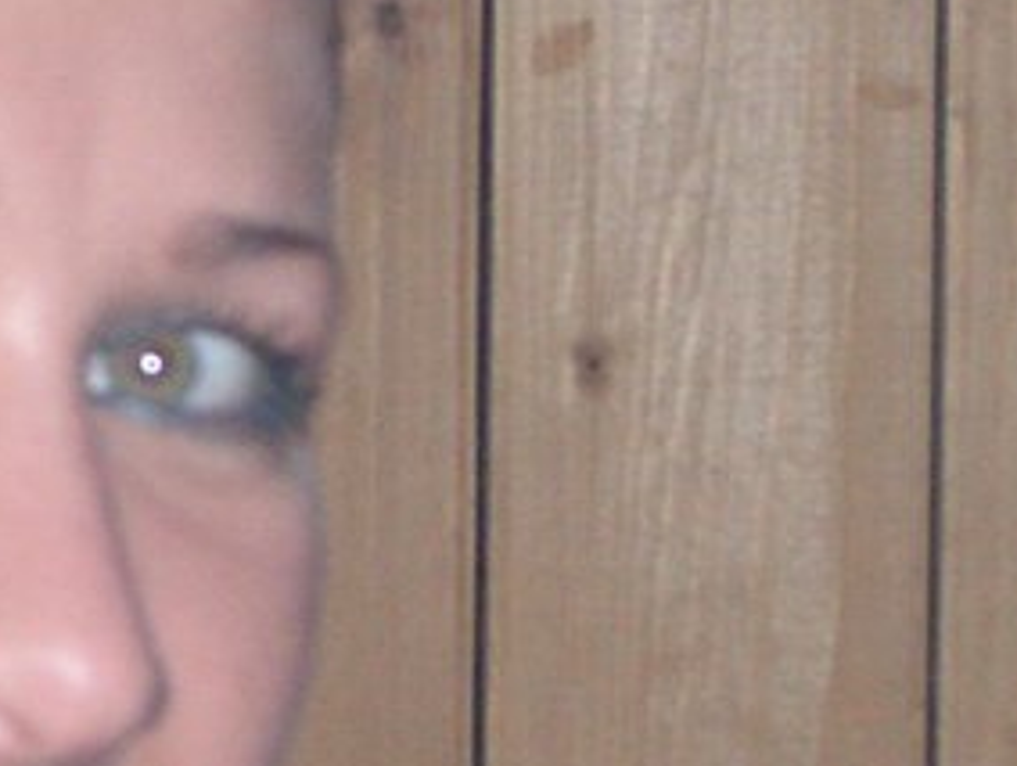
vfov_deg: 4.7
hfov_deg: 6.2
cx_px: -190
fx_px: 9355
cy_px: 503
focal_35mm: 318
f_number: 4.4
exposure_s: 1/60
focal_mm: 14.6
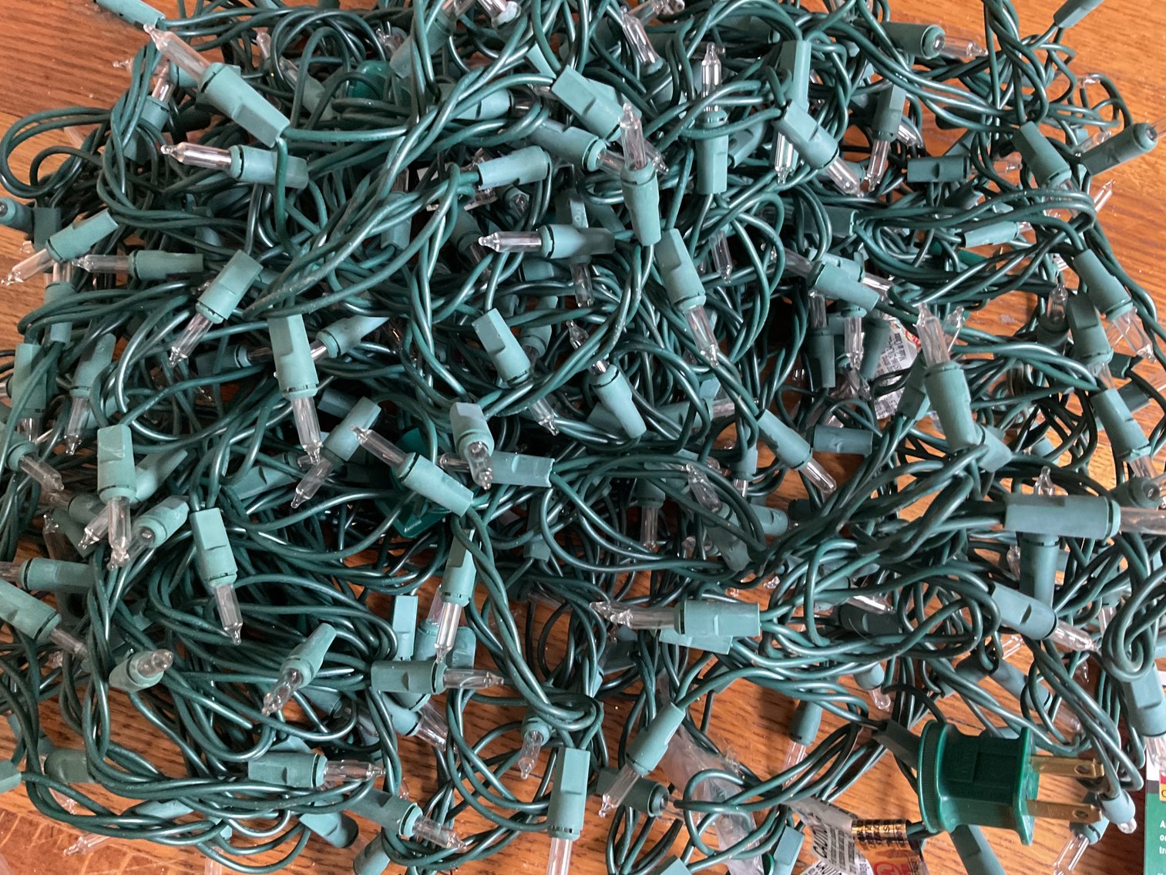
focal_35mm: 29
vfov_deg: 48.2
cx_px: 583
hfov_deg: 61.7
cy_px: 438
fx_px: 977
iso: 320
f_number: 1.8
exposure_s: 1/30
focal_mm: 3
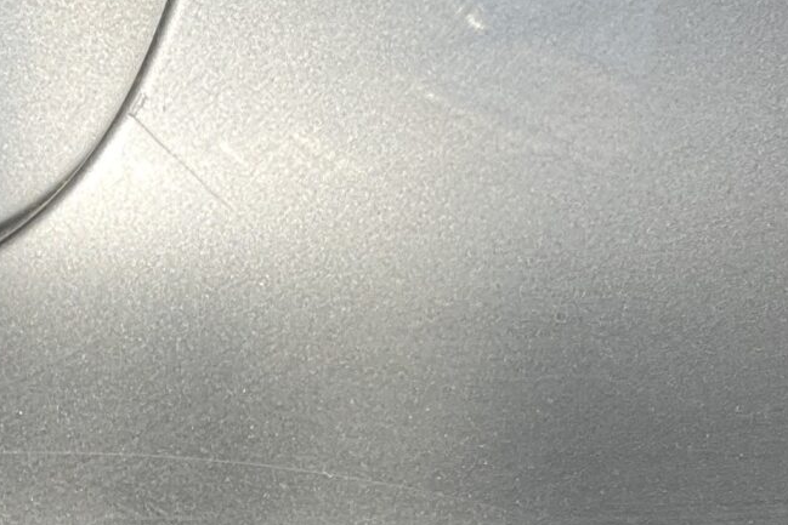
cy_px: 675
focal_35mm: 119
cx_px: 46
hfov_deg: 16.9
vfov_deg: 11.2
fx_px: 2605
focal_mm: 3
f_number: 1.8
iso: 16
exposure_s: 1/551
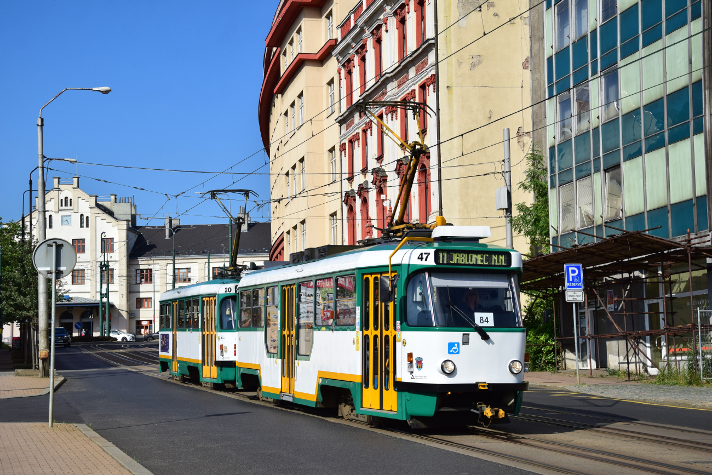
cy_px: 238
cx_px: 356
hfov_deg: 28.1
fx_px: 1424
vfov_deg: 18.9
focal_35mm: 72
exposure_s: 1/1000
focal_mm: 48
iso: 200
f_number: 6.3
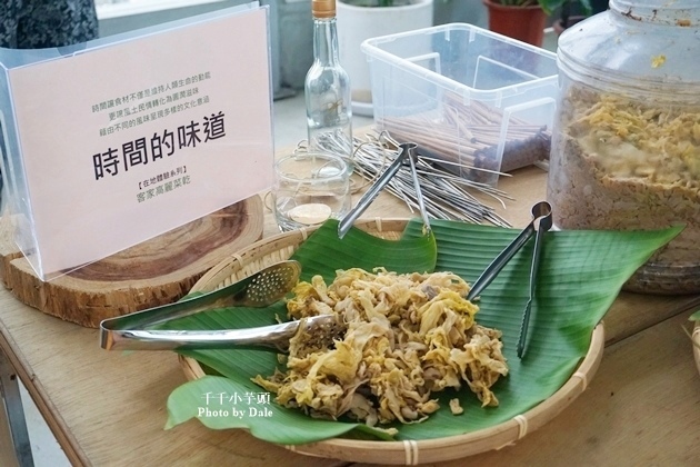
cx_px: 350
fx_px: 904
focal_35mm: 46
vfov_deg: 28.9
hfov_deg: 42.3
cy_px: 234
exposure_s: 1/160
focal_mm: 31
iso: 1250
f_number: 5
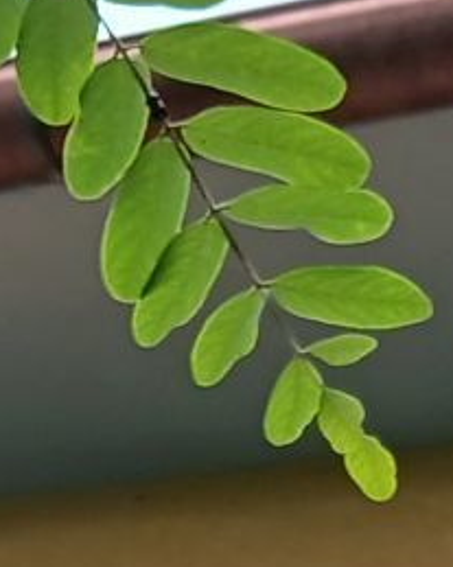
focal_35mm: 190
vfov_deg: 9.4
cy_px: 1219
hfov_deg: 8.1
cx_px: 78
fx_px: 3186
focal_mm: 4
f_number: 1.8
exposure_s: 1/100
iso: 32
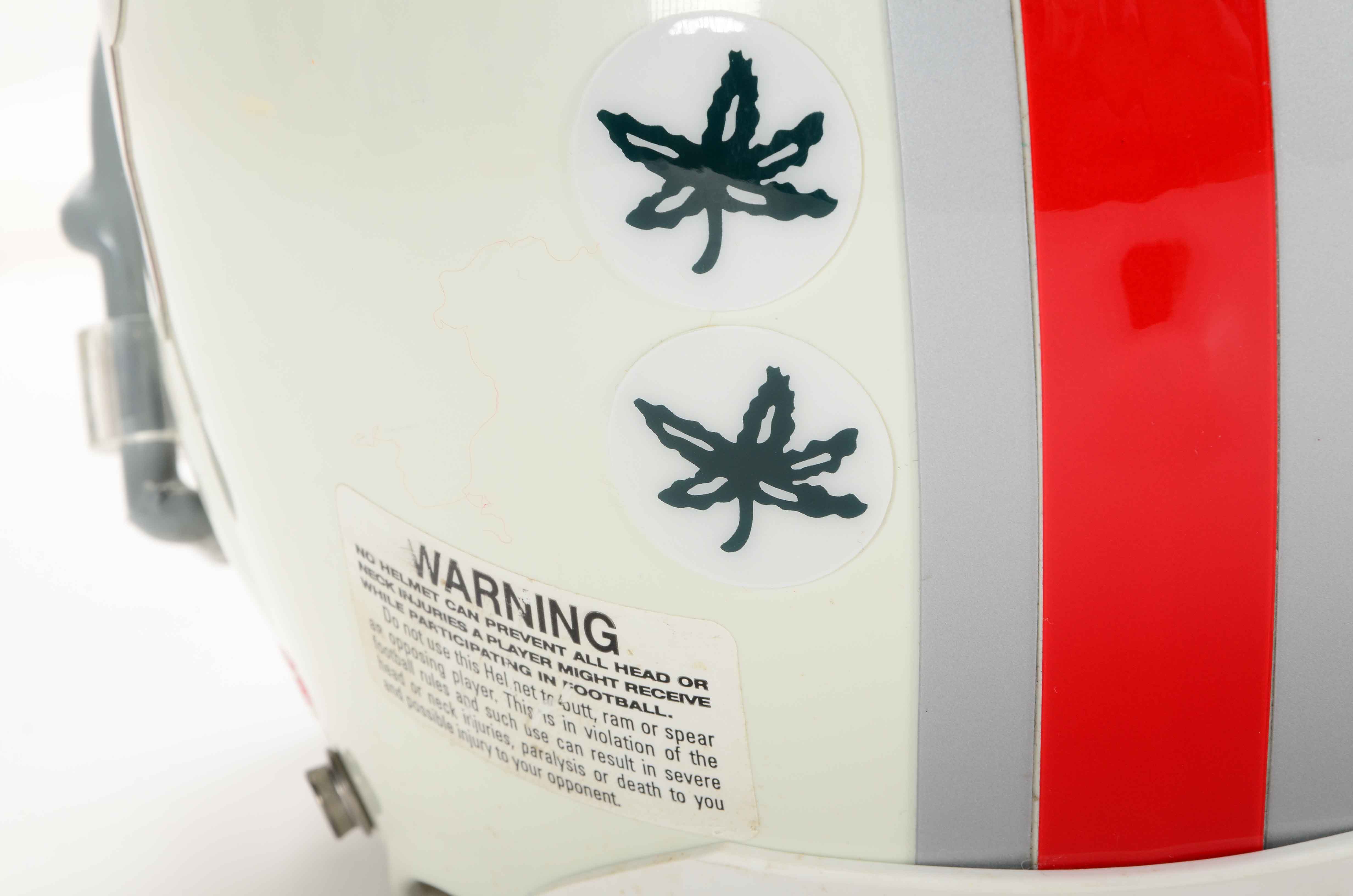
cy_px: 448
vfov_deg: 8.7
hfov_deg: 13.1
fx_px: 5907
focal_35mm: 158
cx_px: 676
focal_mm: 105
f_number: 16
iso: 200
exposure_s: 1/160
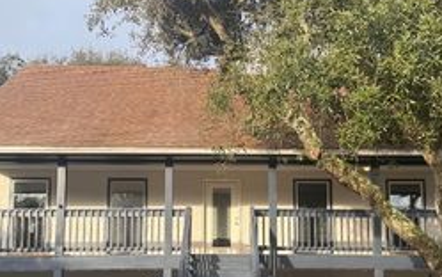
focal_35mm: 51
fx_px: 615
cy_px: 221
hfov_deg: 39.5
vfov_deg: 25.0
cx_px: 243
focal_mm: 6.76
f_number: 1.78
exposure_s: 1/1060
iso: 80
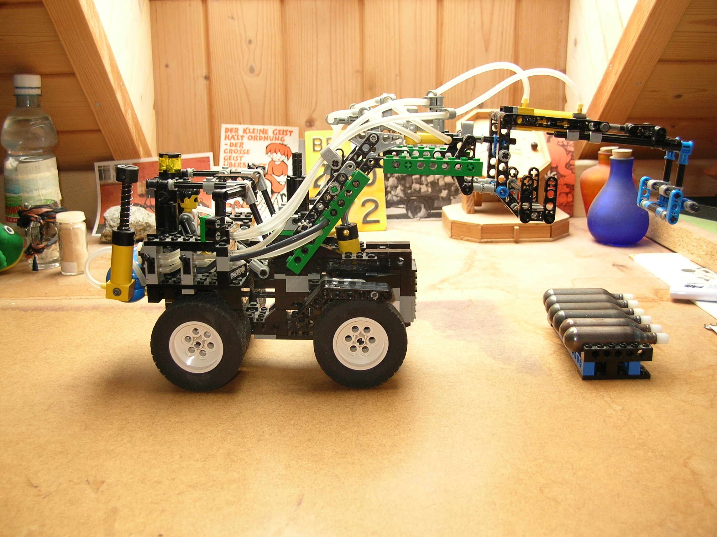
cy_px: 268
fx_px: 745
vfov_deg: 39.6
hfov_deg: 51.4
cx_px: 358
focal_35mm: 36
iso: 50
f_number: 2.7
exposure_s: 1/30
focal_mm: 6
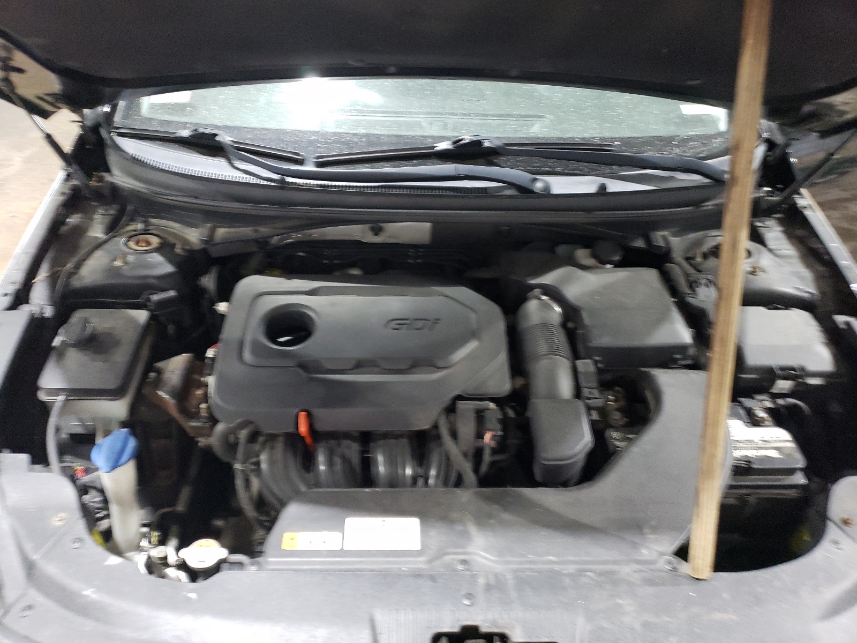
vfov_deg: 53.1
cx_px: 428
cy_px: 322
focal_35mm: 26
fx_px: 644
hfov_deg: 67.3
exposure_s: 1/30
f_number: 1.5
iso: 408
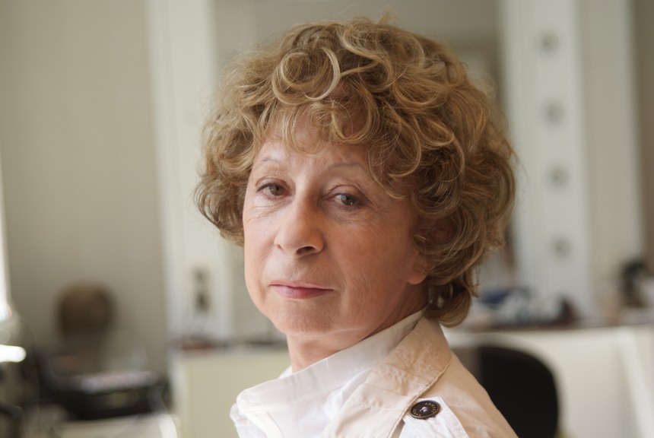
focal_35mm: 105
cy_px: 219
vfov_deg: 13.1
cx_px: 327
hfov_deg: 19.4
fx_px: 1910
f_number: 4
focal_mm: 70
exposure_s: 1/125
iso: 100
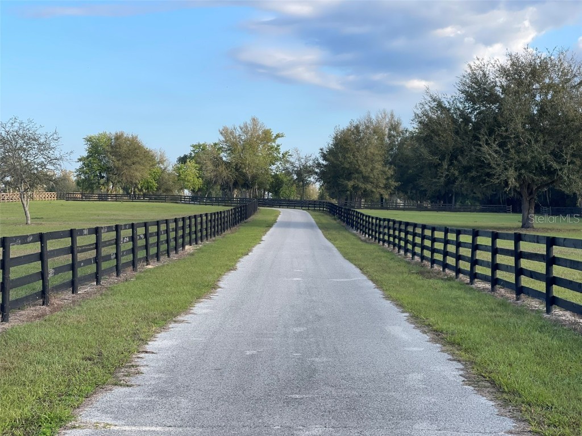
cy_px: 218
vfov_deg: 22.9
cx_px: 291
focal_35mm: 64
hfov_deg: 30.3
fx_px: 1076
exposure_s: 1/717
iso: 32
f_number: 2.2
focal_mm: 7.5
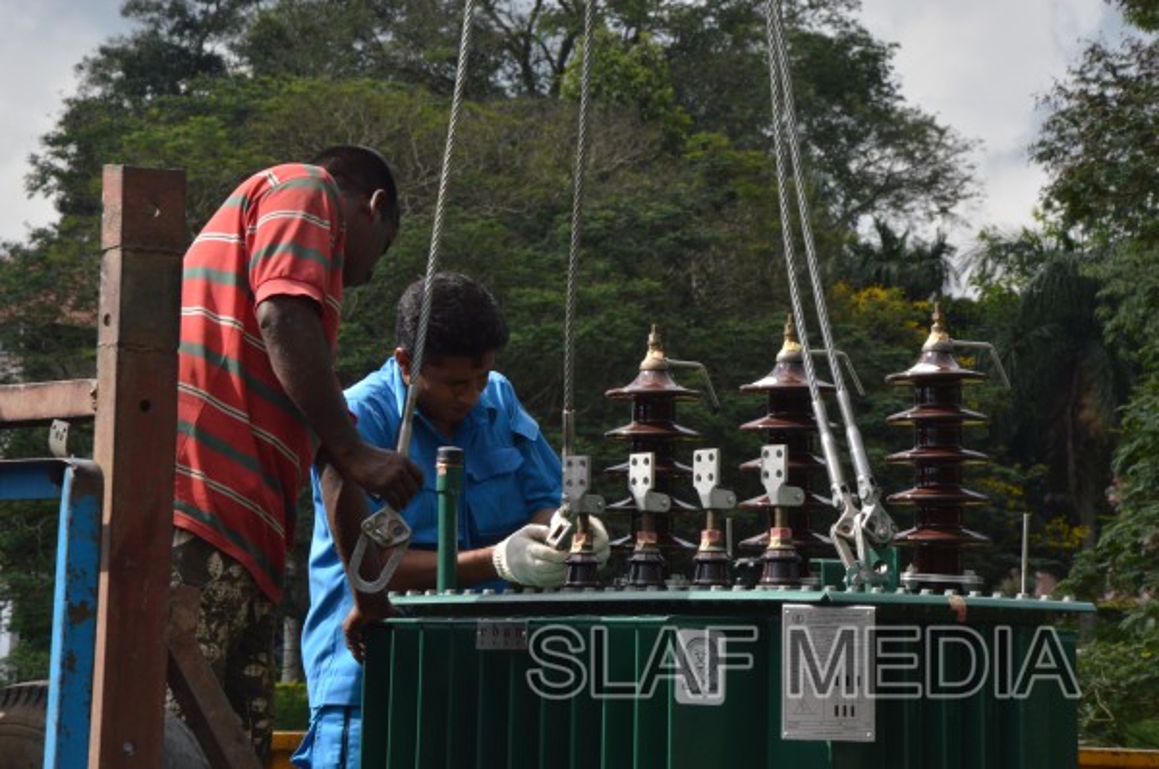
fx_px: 5062
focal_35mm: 158
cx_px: 580
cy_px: 384
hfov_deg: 13.1
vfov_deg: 8.7
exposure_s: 1/200
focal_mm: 105
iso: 400
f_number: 16
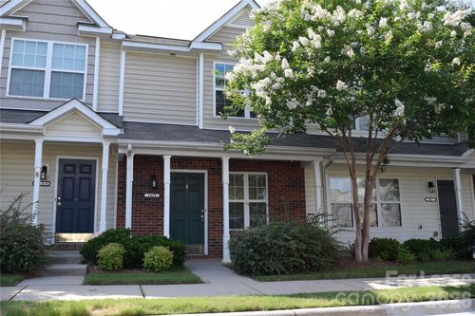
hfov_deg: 57.2
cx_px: 238
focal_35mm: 33
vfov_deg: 39.9
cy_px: 158
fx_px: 435
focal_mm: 22
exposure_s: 1/250
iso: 220
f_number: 8
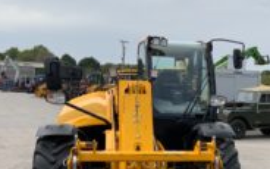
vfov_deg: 21.2
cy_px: 147
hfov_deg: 33.6
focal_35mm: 60
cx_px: 188
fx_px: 442
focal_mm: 3
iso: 16
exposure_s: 1/1168
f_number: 1.8
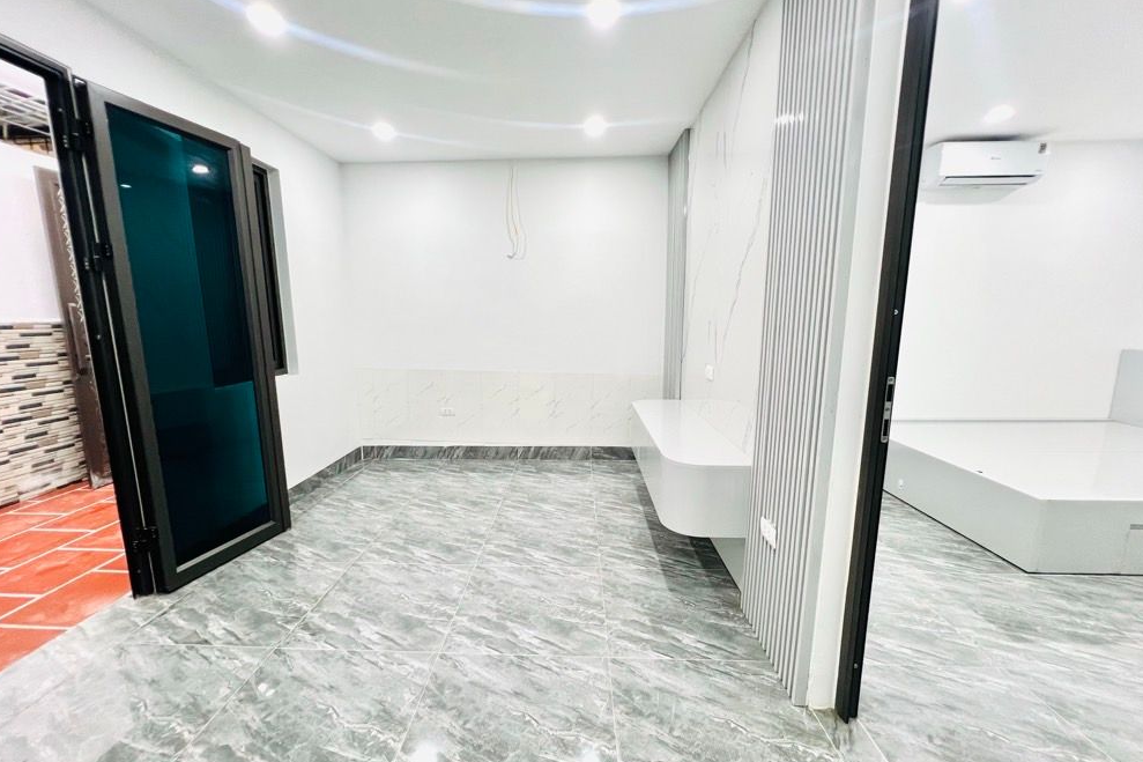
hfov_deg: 104.2
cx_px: 557
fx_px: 444
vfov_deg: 81.1
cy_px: 400
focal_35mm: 14
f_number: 1.8
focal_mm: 1.57
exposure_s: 1/100
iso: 200
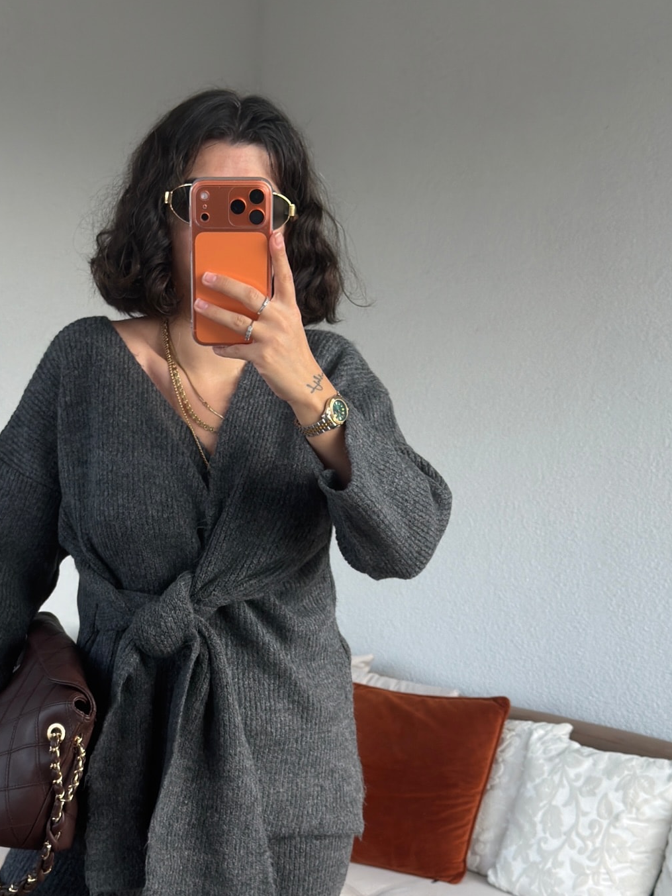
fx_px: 1449
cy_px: 579
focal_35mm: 56
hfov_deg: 25.9
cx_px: 203
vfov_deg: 34.1
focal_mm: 6.76
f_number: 1.78
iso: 80
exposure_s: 1/325
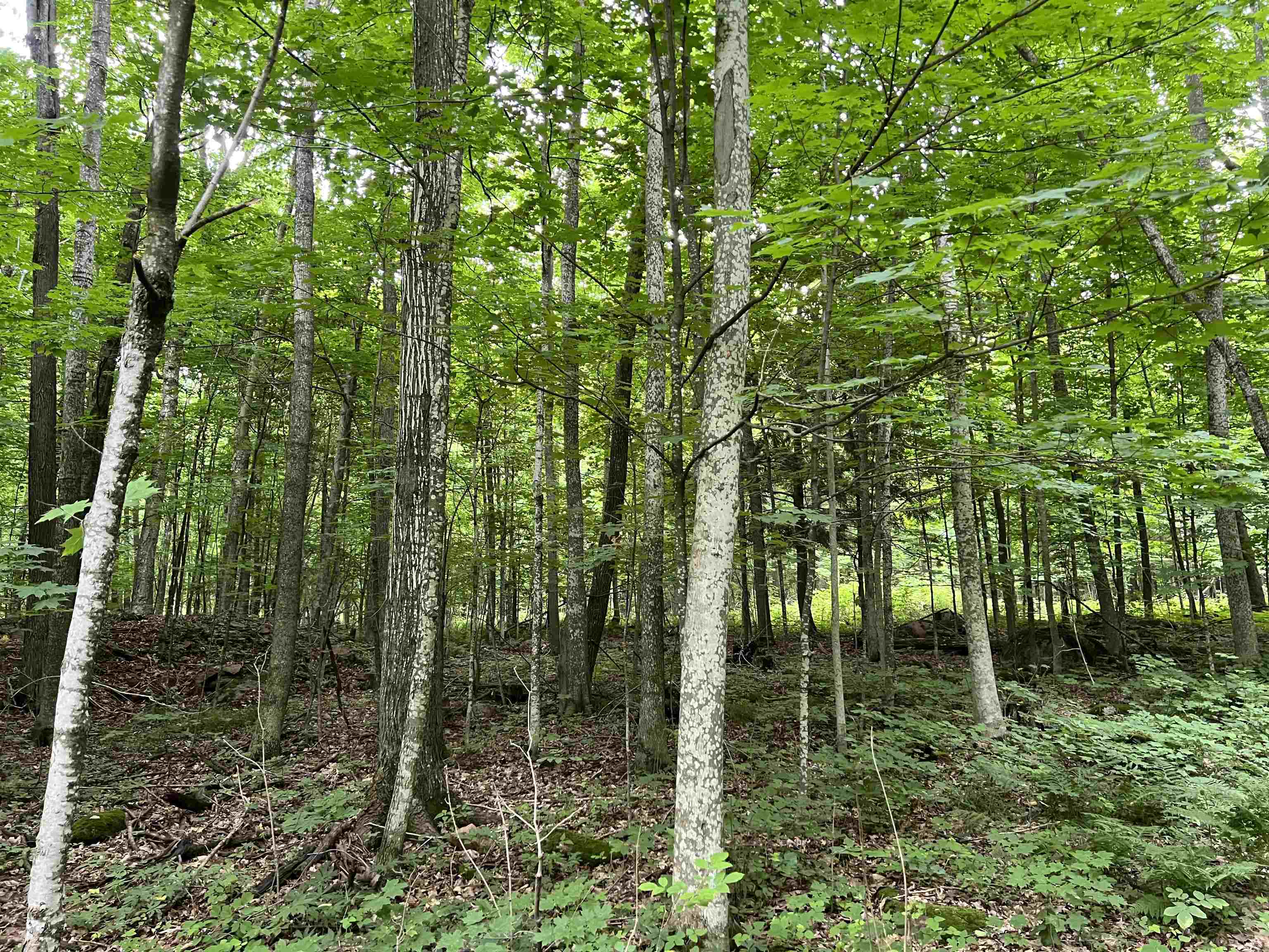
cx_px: 634
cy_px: 476
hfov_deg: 67.3
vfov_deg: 53.1
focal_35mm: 26
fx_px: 953
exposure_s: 1/60
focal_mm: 5.7
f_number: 1.5
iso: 320
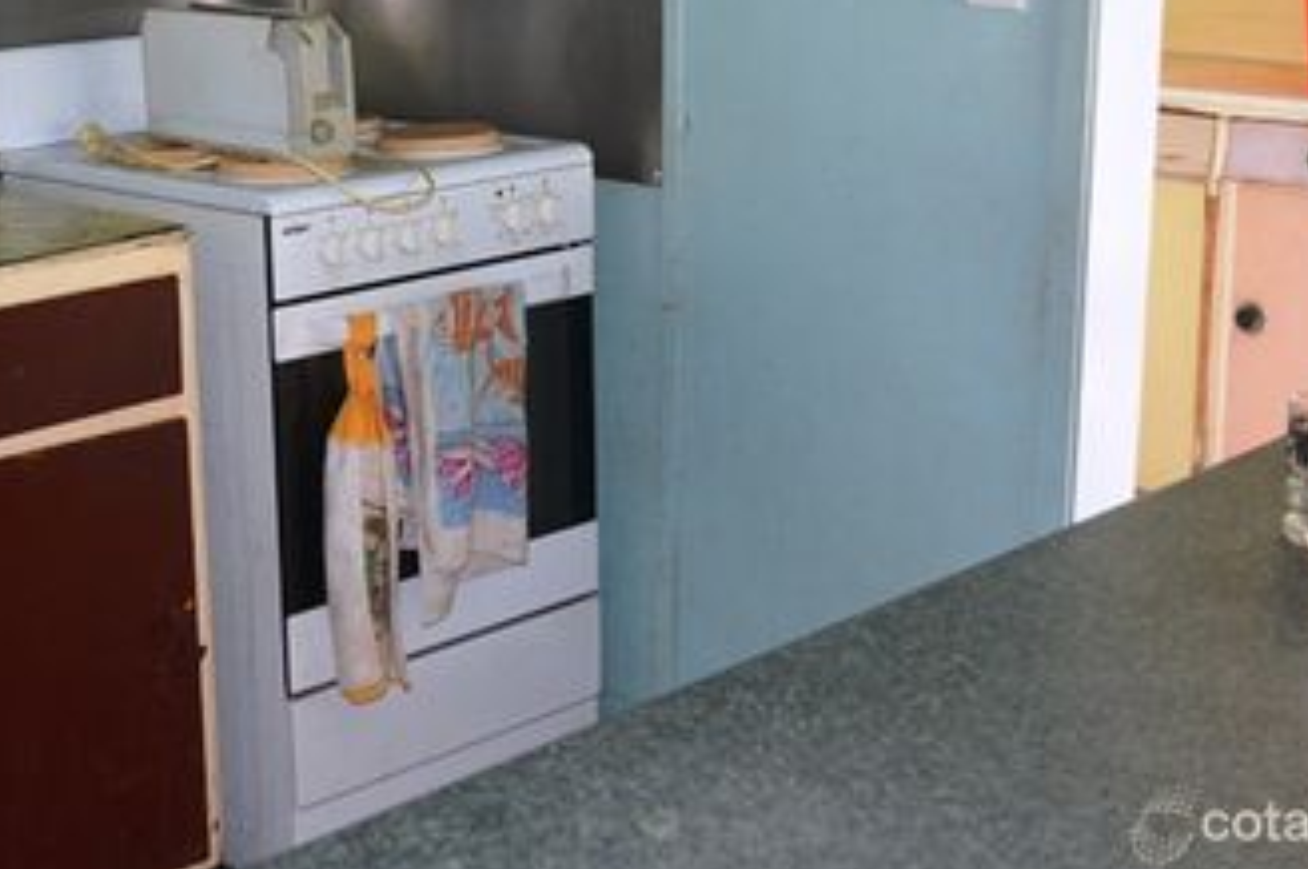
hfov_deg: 30.1
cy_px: 281
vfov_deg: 20.3
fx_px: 2422
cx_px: 514
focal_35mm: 67
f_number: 4.2
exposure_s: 1/60
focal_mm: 31
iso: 450
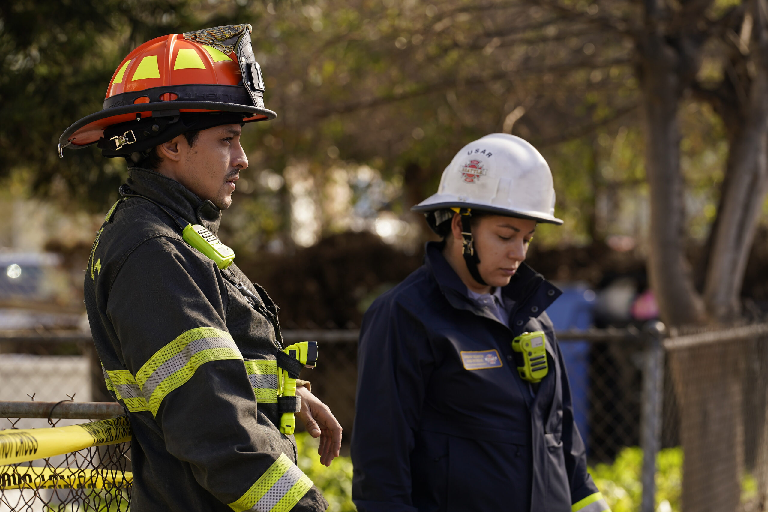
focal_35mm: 197
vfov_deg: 7.0
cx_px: 384
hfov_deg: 10.4
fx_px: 4203
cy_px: 256
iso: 200
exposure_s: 1/250
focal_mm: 197
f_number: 6.3
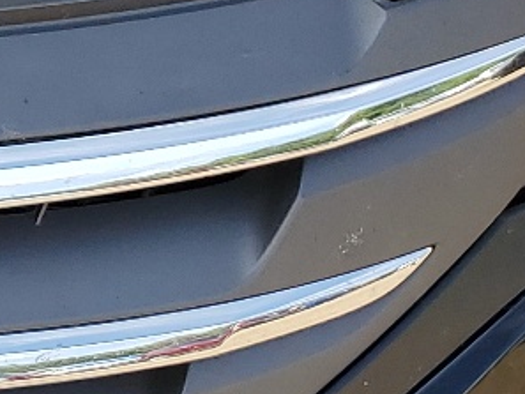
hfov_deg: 12.3
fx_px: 2124
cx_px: -550
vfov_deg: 10.5
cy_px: 16
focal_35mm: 140
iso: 50
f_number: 1.5
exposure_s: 1/1429
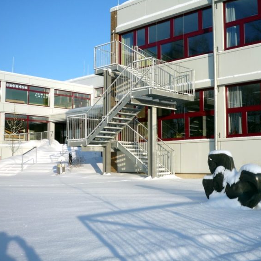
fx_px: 427
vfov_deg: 34.0
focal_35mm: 50
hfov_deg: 33.9
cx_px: 163
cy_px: 130
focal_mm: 7.3
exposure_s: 1/640
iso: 100
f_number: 4.1
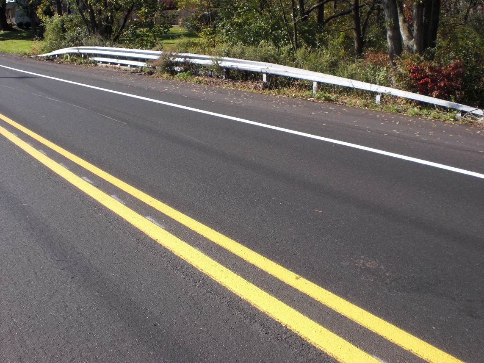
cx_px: 242
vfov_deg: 37.7
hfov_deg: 49.0
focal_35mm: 38
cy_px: 182
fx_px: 531
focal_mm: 6.3
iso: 64
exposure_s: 1/200
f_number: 5.6
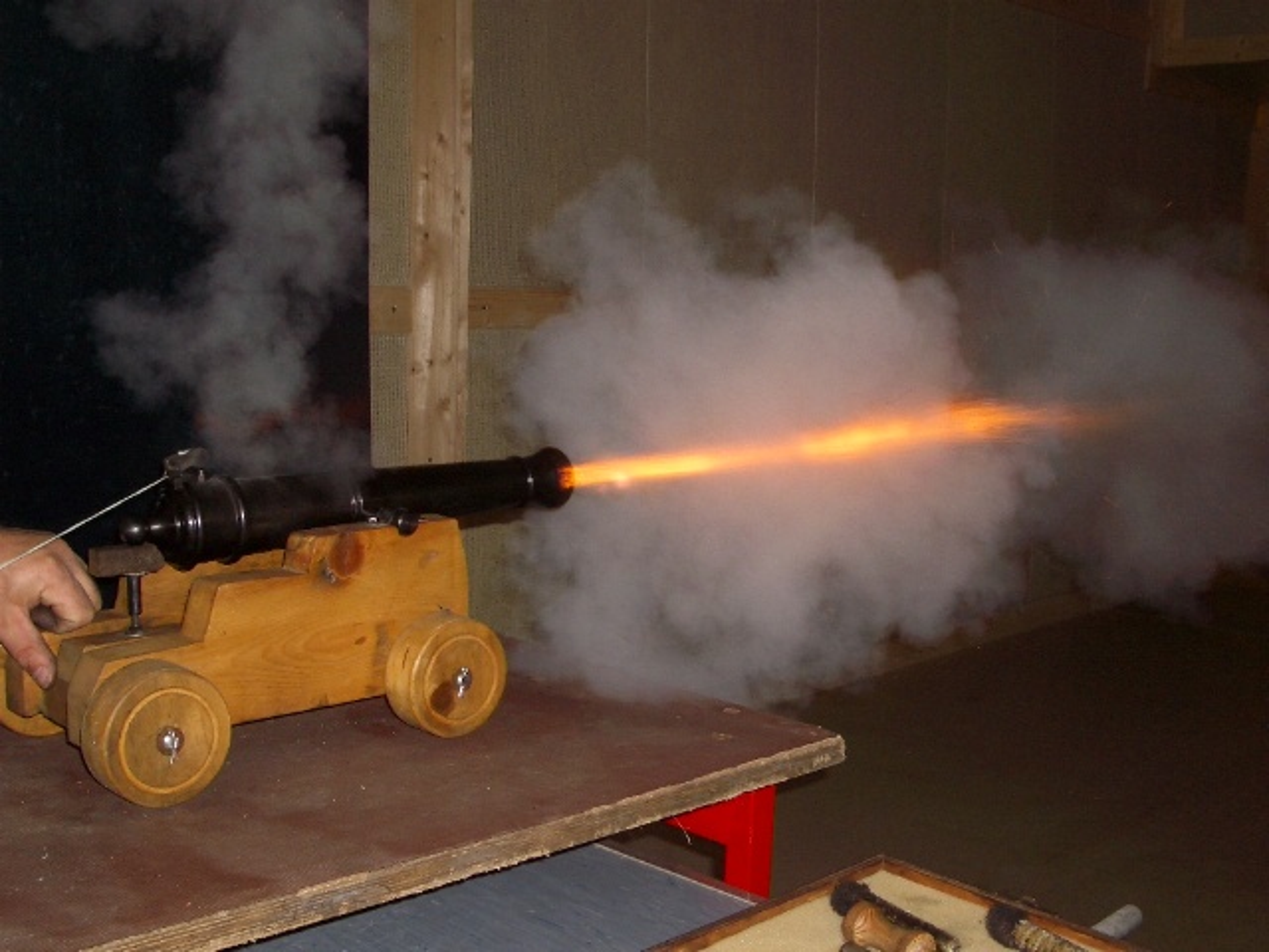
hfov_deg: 45.8
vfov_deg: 35.1
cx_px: 634
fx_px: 1503
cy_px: 476
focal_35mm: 41
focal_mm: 6.8
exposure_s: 1/60
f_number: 2.8
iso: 100
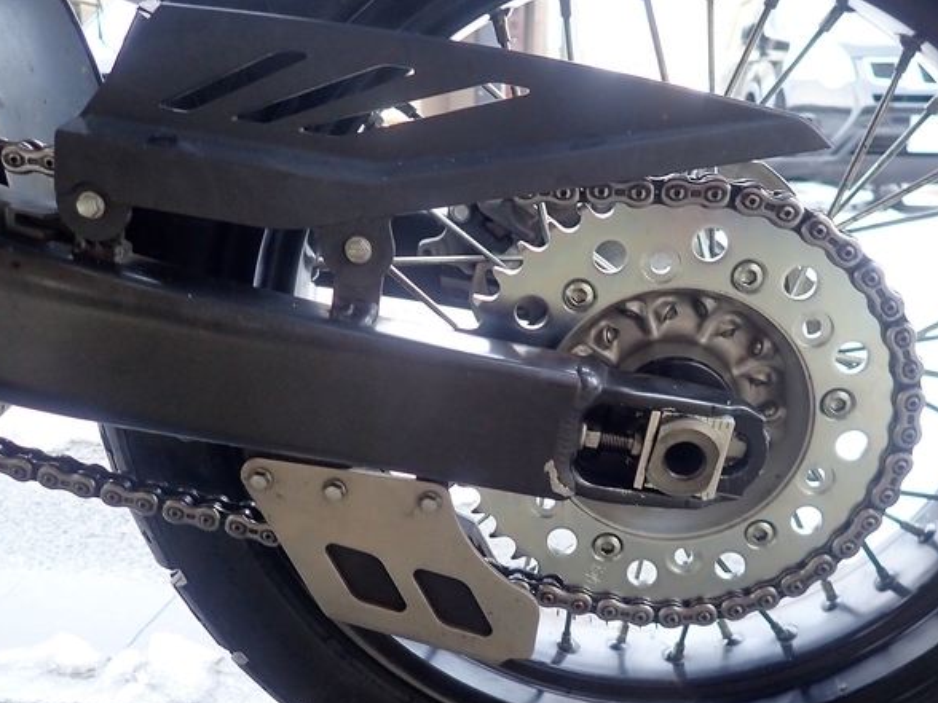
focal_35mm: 34
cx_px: 518
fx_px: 921
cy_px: 399
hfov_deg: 53.9
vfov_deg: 41.7
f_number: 2
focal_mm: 4.5
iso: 200
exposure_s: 1/40
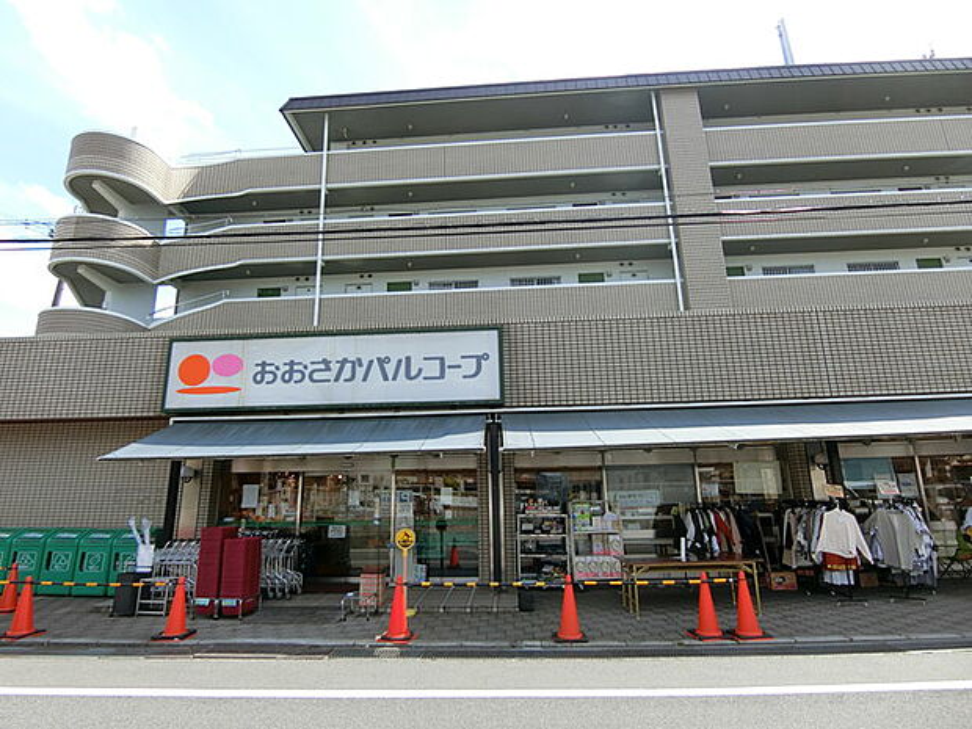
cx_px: 486
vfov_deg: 68.7
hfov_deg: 84.7
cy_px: 364
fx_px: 534
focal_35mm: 19
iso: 80
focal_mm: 4.06
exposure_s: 1/800
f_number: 2.7
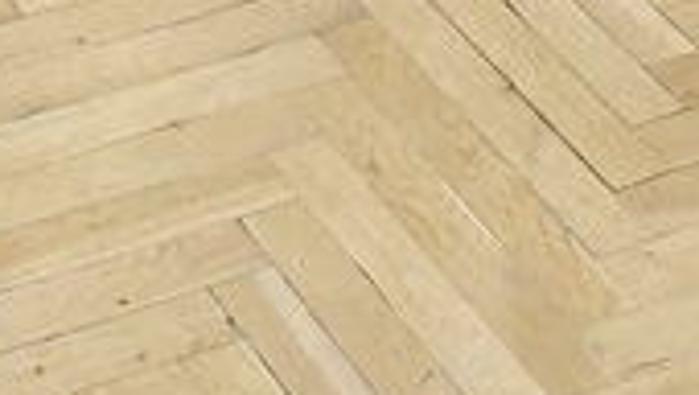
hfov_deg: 12.0
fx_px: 3284
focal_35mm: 177
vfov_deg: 5.9
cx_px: 45
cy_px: -1164
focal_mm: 16
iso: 1250
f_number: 6.3
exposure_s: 1/160
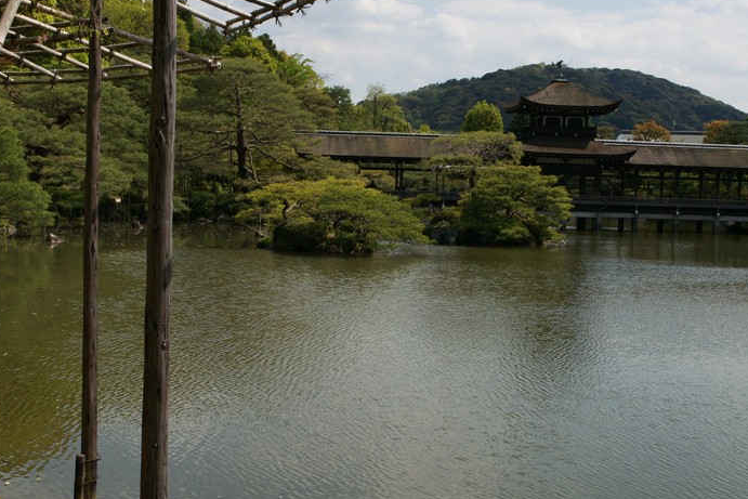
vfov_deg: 27.0
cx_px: 347
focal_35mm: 50
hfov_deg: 39.6
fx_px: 1039
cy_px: 270
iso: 400
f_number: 11
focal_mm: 30
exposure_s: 1/500
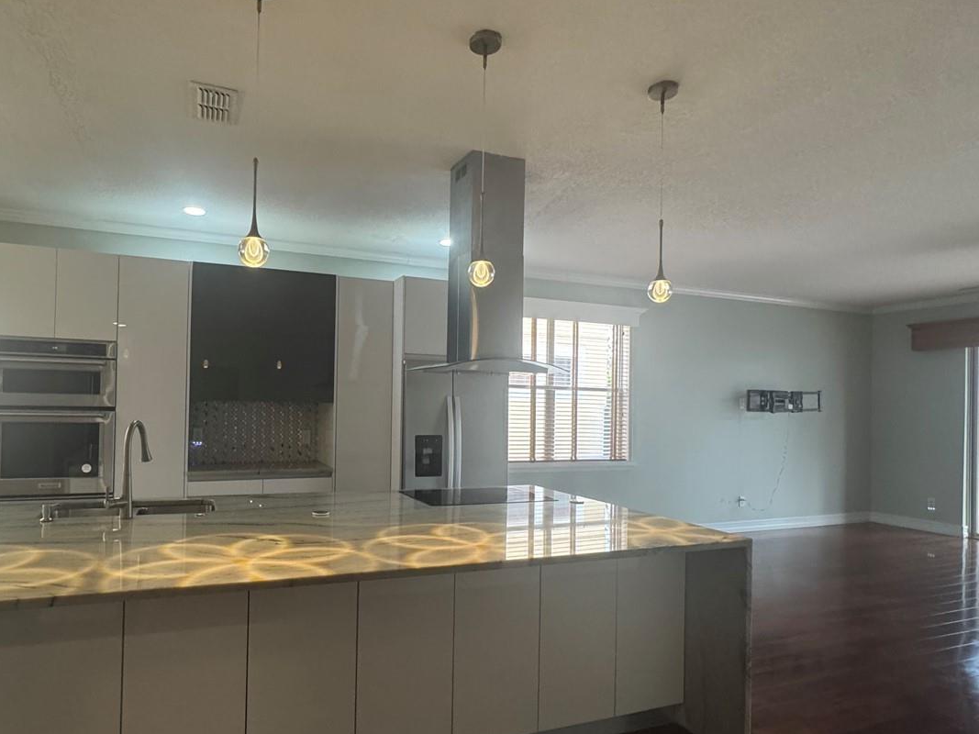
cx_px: 406
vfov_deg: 63.3
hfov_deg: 78.3
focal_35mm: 21
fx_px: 594
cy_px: 398
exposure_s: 1/120
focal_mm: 2.22
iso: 320
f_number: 2.2
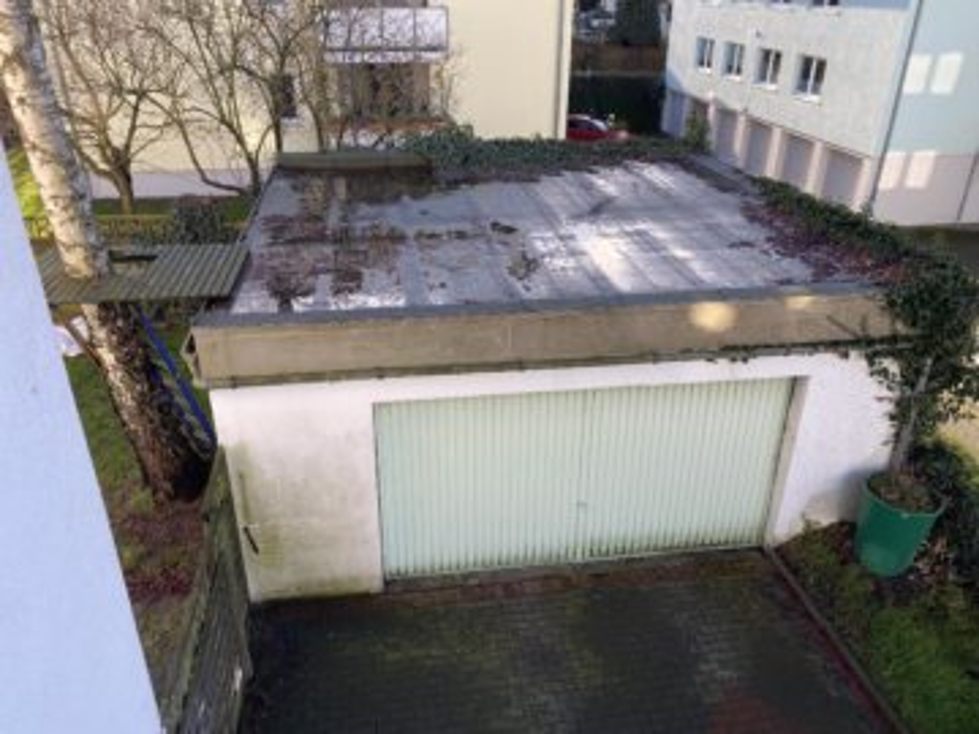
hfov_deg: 67.3
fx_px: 735
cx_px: 490
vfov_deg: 53.1
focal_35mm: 26
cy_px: 367
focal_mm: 4.25
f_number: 1.8
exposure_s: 1/359
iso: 32
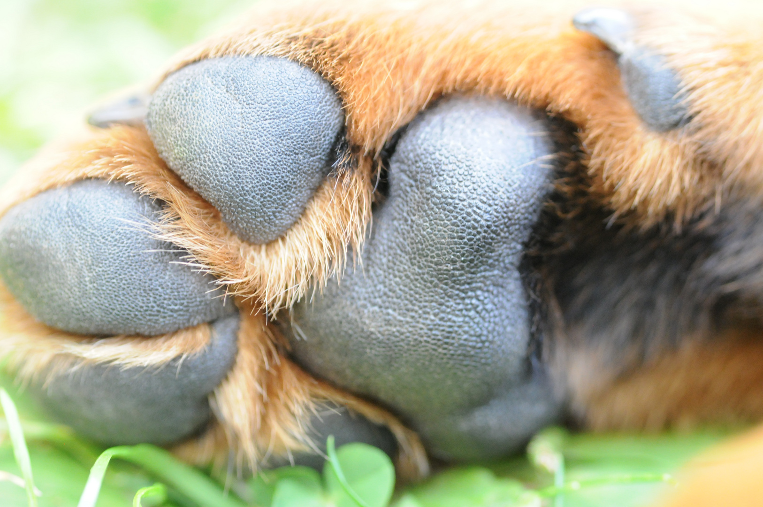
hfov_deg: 19.5
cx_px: 382
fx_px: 2223
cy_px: 254
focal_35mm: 105
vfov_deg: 13.0
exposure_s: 1/100
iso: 2000
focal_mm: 70
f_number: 5
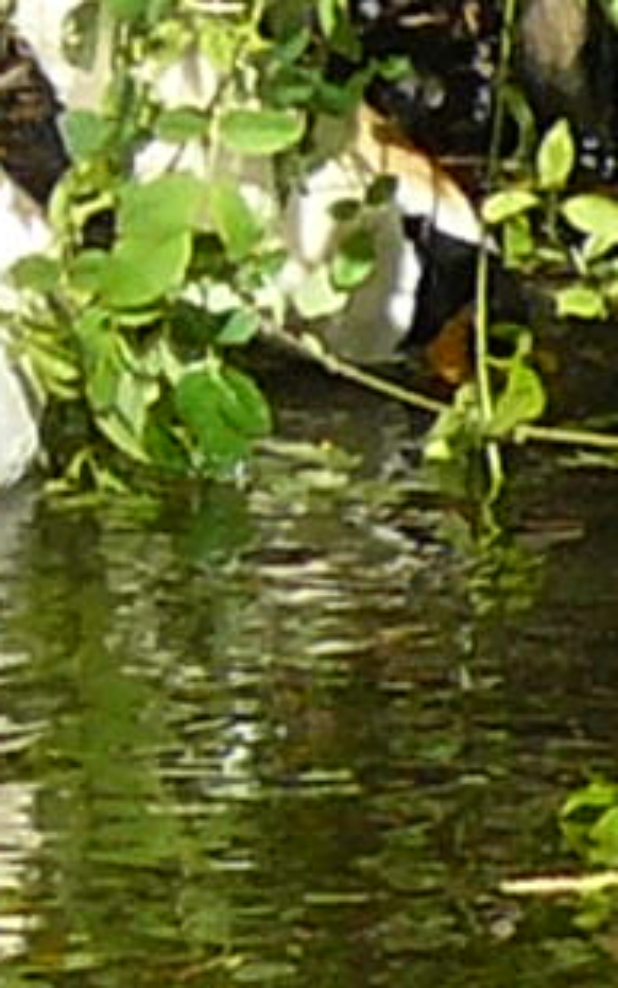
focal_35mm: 1619
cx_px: -2593
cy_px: -185
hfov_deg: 0.8
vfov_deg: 1.3
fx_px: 43588
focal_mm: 25.7
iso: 100
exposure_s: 1/200
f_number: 4
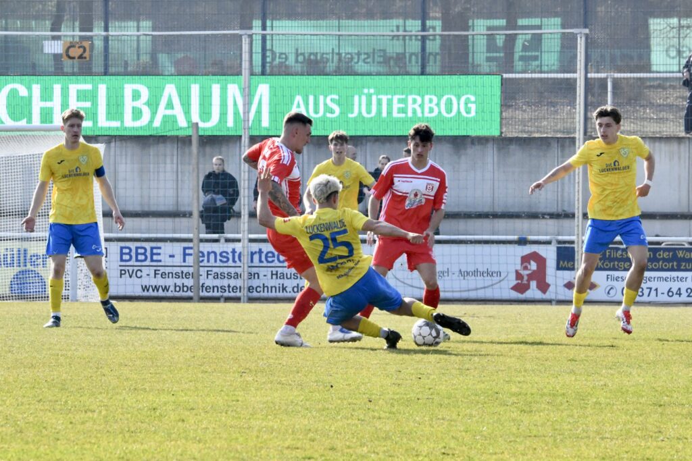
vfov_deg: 6.0
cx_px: 346
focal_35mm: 230
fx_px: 4421
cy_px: 230
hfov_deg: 8.9
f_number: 18
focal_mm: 230
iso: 8000
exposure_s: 1/1600
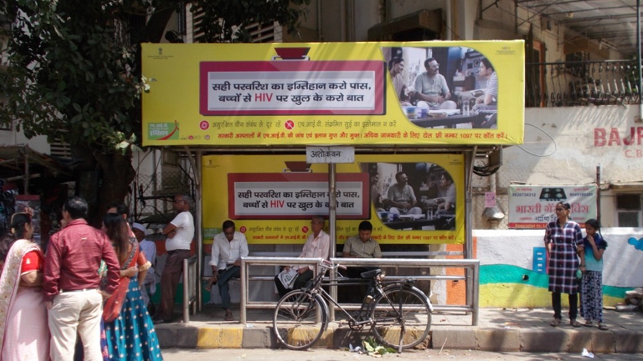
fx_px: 648
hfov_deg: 52.8
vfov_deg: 31.1
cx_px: 329
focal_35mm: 38
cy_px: 213
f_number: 3.6
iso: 80
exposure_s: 1/320
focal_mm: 6
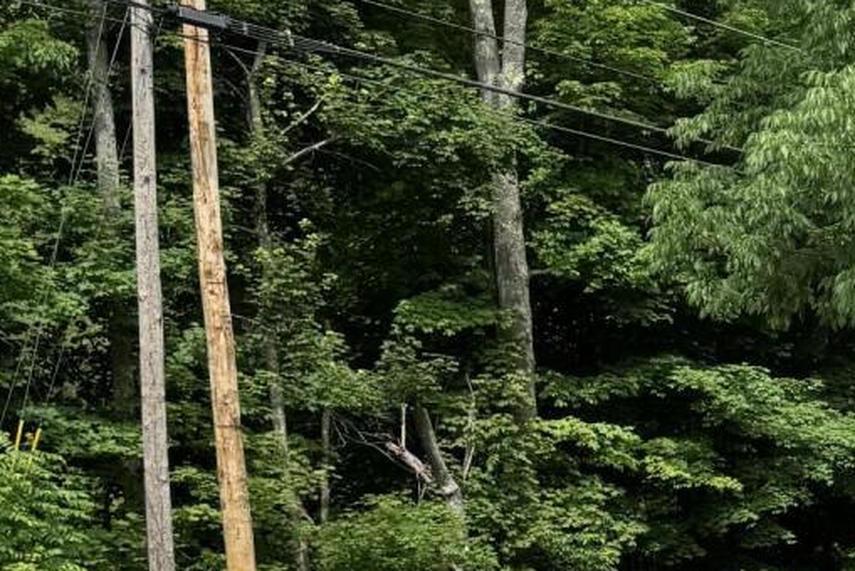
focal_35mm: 98
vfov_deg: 13.2
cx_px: 1141
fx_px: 2329
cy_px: 867
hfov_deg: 19.1
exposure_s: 1/1366
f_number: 1.78
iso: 80
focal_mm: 6.76
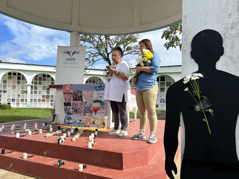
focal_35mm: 27
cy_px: 92
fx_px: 186
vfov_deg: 51.4
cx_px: 115
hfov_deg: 65.3
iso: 50
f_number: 1.5
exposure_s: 1/3077
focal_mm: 5.7
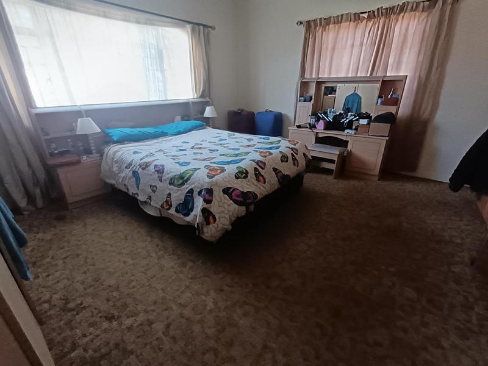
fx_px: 240
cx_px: 244
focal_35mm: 17
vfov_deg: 74.7
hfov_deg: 91.0
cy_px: 183
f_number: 2.2
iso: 788
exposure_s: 1/33.3
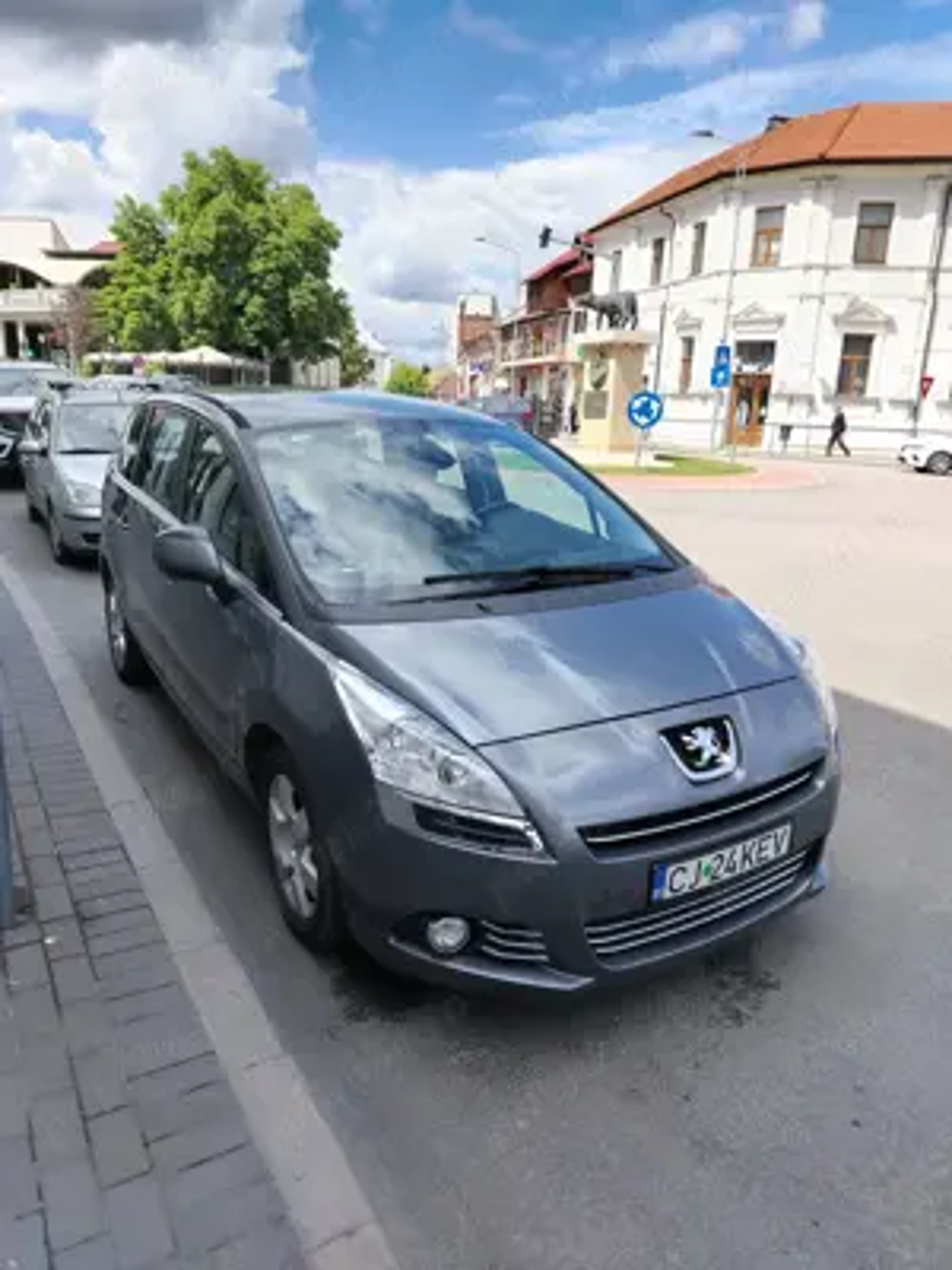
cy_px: 635
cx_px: 476
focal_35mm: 24
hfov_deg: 56.8
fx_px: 880
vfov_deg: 71.6
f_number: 1.75
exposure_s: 1/520
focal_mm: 5.25
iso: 100
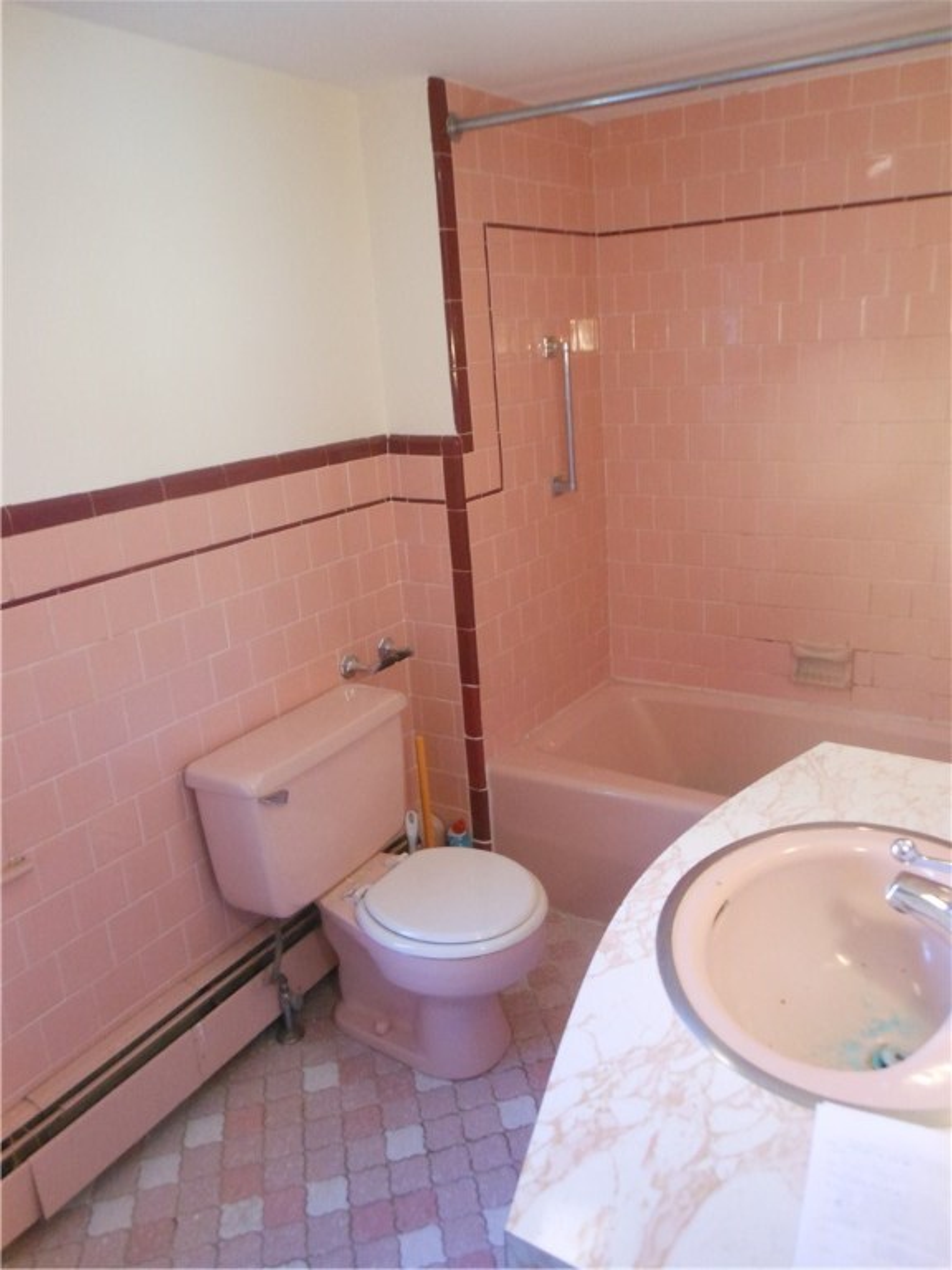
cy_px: 635
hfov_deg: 54.9
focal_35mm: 25
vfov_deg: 69.4
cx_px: 476
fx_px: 917
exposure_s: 1/25
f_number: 3.2
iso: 400
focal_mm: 4.5
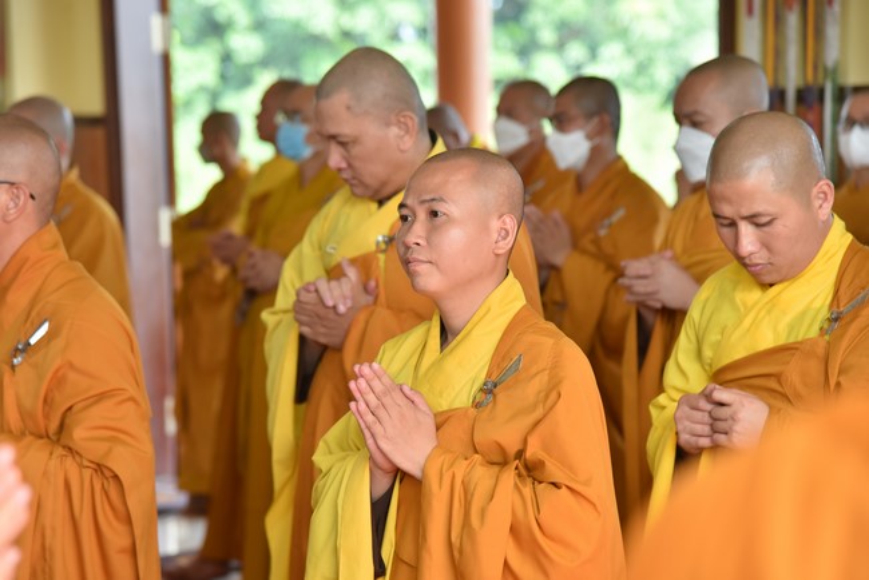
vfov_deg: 11.4
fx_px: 2898
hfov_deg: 17.1
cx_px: 434
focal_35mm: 120
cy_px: 290
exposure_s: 1/160
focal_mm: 120
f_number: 5
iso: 400
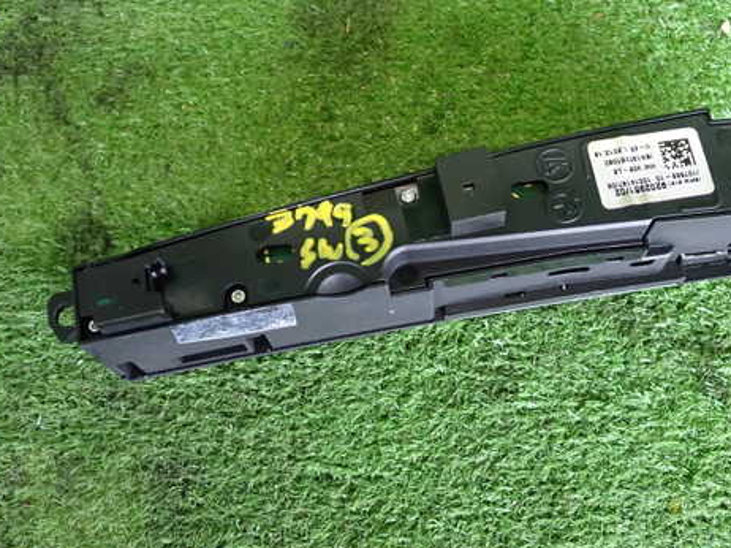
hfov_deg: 47.7
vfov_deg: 36.8
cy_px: 255
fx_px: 823
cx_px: 429
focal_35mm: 39
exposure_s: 1/30
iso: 640
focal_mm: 5.4
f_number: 2.3
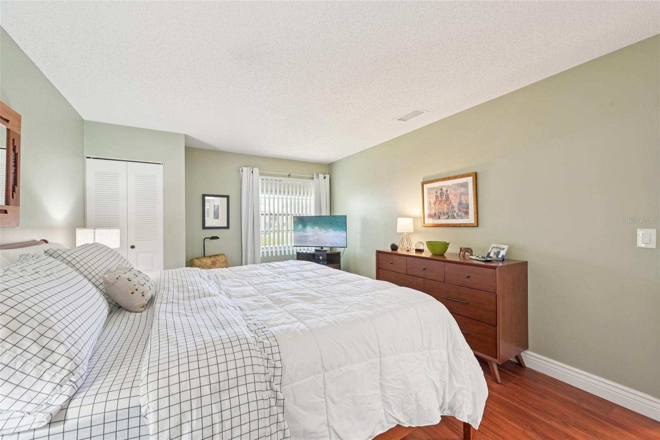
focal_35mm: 14
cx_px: 330
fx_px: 257
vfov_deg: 81.2
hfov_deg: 104.3
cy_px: 220
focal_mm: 14
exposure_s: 1/8
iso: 400
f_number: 8
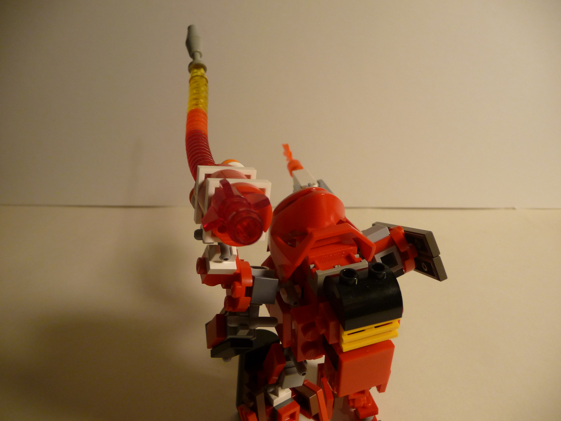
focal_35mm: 28
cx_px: 280
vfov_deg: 49.7
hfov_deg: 63.4
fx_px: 454
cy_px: 210
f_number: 3.3
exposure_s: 1/30
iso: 160
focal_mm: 4.7
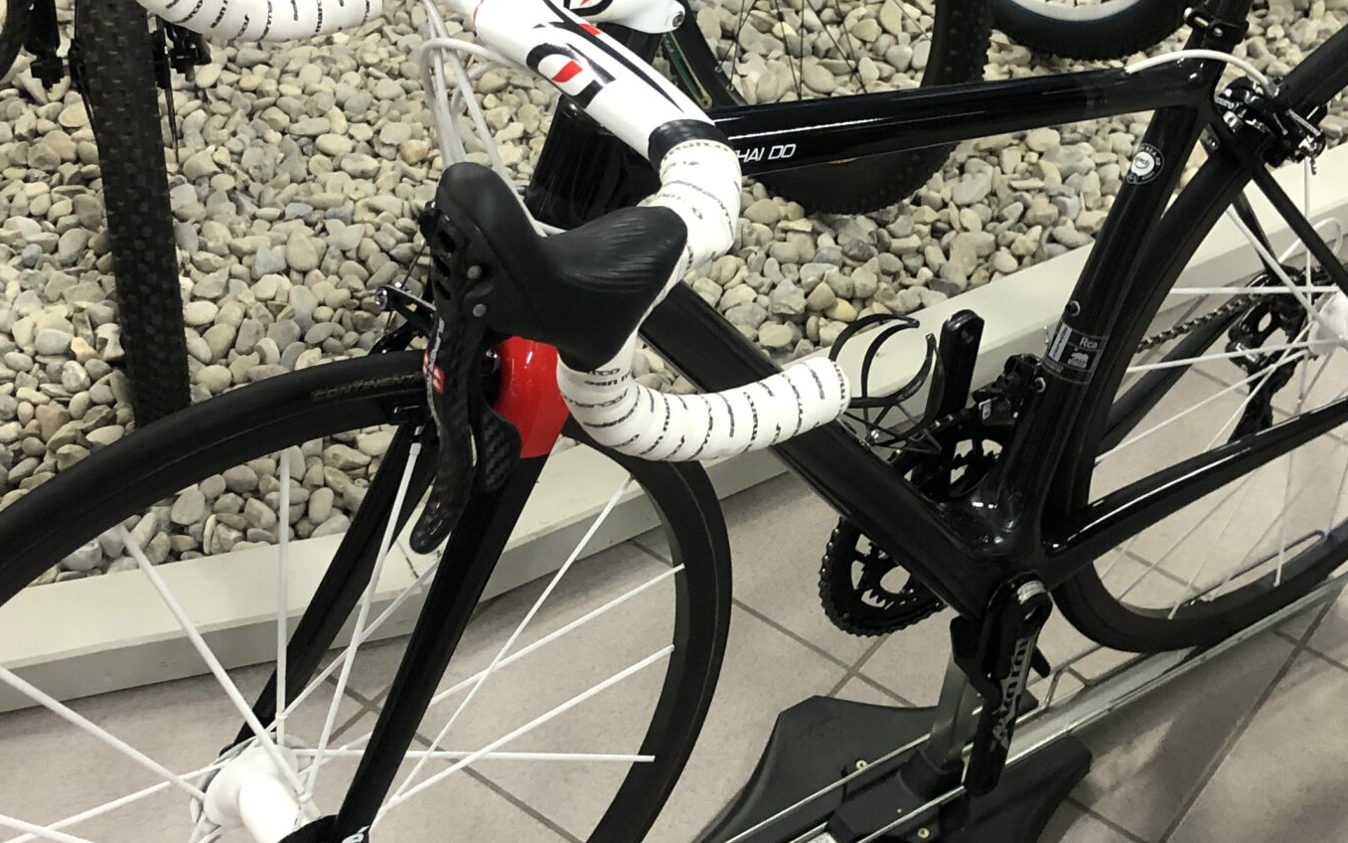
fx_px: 2057
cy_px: 400
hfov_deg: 36.3
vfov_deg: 23.1
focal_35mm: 56
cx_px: 704
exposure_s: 1/17
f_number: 1.8
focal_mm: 4
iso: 80
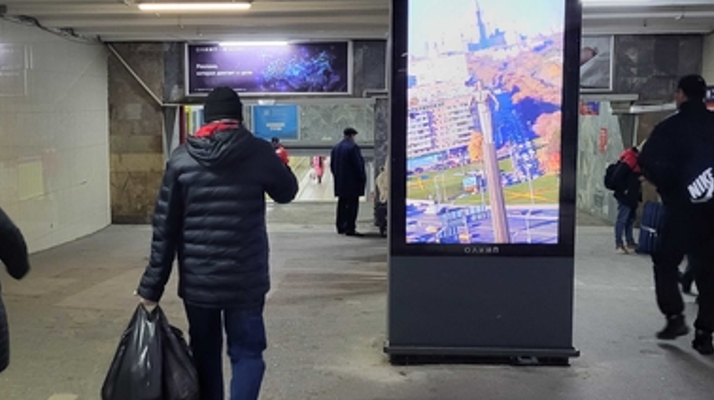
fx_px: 851
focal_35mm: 45
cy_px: 196
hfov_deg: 45.1
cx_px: 270
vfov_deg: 26.5
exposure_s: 1/50
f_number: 1.8
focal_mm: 5.4
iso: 500
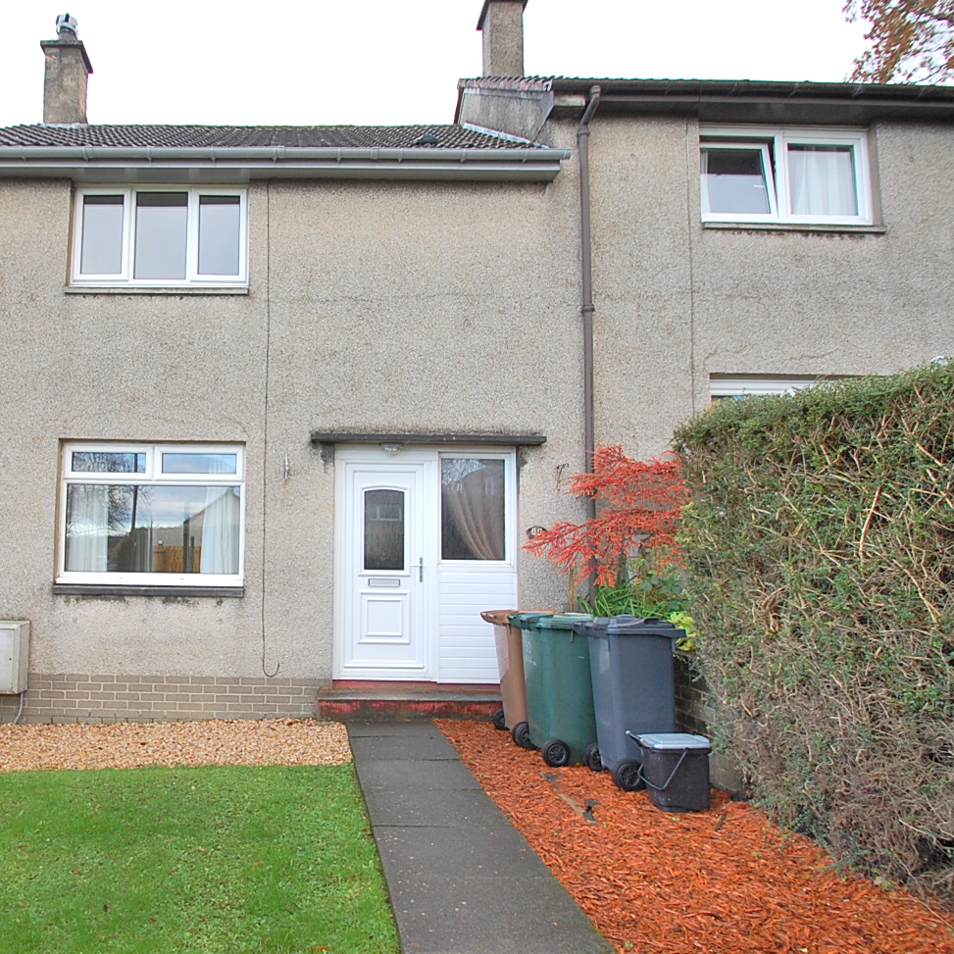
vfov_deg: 70.5
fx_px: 675
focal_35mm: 22
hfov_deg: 67.7
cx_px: 289
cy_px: 467
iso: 360
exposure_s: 1/125
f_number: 5.6
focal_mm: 11
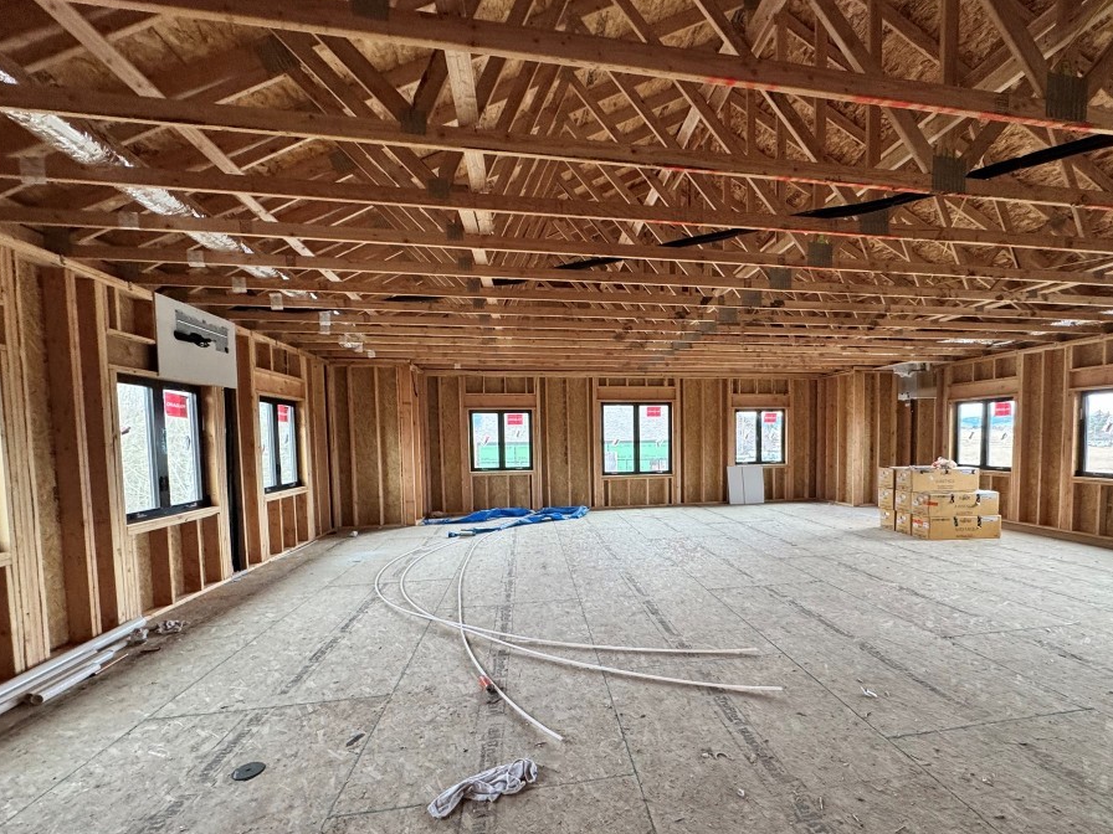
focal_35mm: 16
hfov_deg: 94.0
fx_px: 514
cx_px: 625
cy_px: 467
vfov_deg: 77.8
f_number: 2.2
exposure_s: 1/66
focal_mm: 2.22
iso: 320
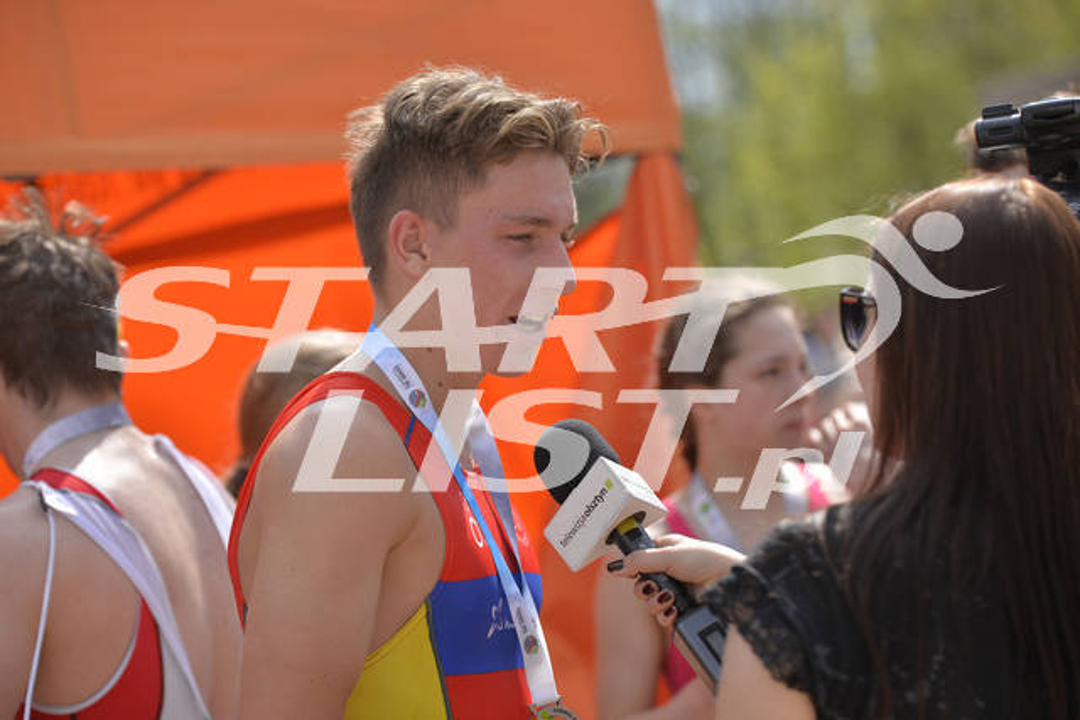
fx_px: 3481
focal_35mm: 116
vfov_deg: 11.8
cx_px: 540
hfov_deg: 17.6
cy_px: 360
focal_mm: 116
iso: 200
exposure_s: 1/4000
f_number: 4
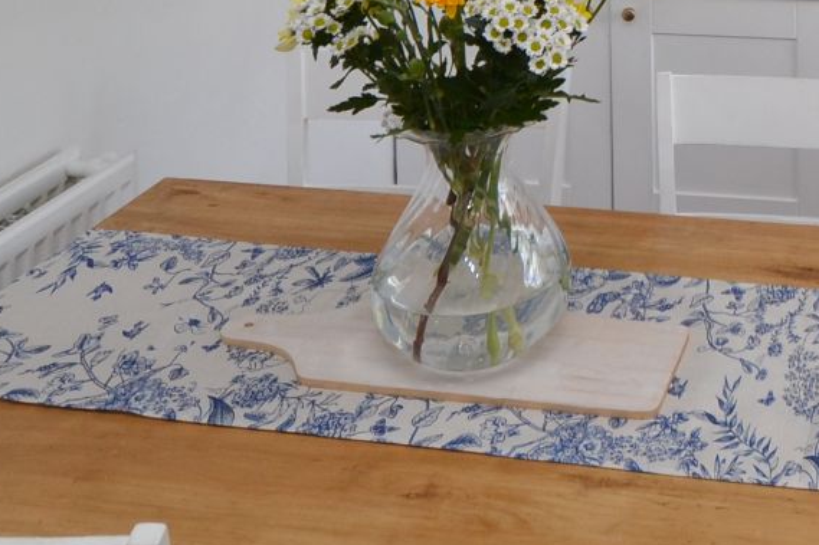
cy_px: -284
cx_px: 784
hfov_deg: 34.2
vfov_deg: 21.0
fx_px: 1228
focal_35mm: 54
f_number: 5.6
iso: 400
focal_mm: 10
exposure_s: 1/125
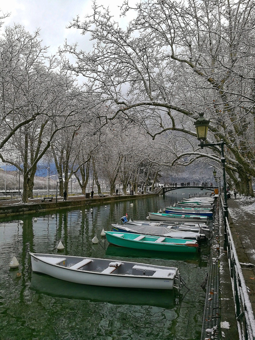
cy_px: 170
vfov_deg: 65.3
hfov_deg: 51.4
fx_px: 265
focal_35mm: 27
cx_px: 128
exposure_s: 1/371
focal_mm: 4.5
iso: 50
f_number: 2.2
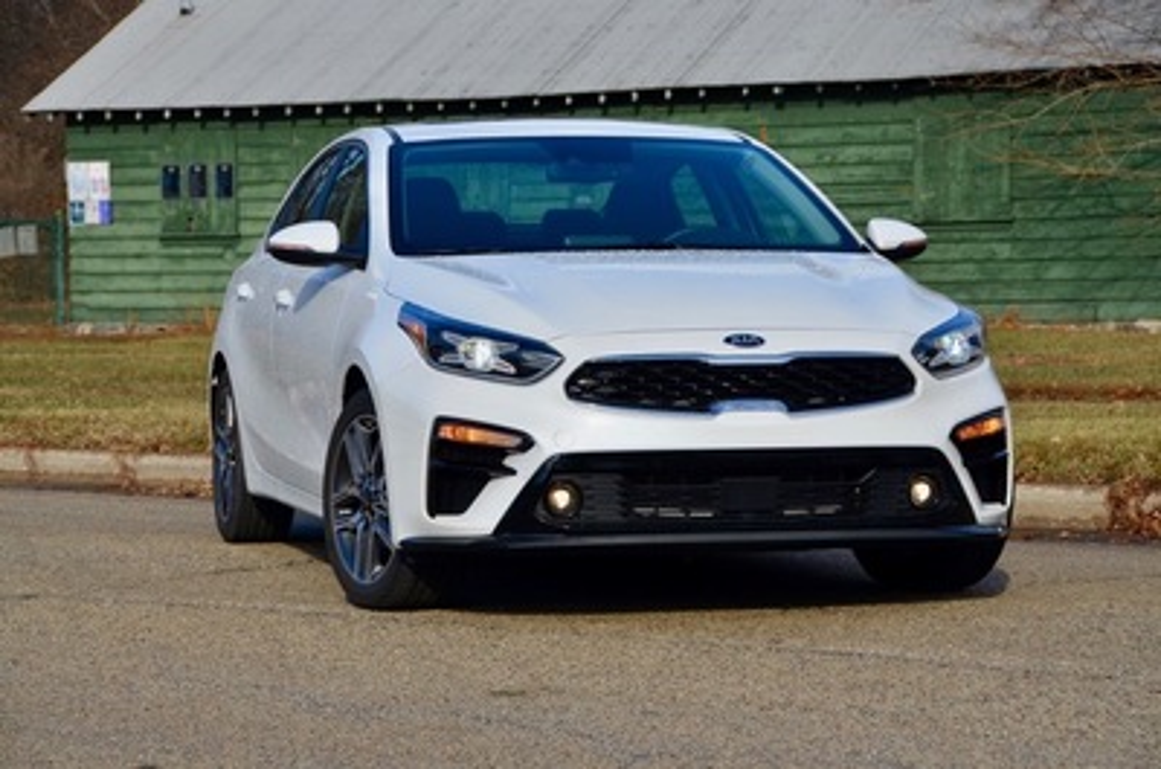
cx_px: 580
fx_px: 3621
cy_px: 384
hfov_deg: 18.2
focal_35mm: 112
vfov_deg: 12.1
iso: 200
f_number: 6.3
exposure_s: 1/800
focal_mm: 75
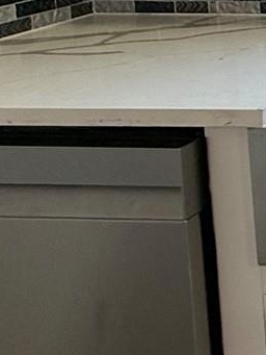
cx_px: 779
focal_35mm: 84
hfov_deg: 11.4
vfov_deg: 21.5
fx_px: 860
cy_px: -79
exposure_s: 1/120
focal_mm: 2.22
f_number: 2.2
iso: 100
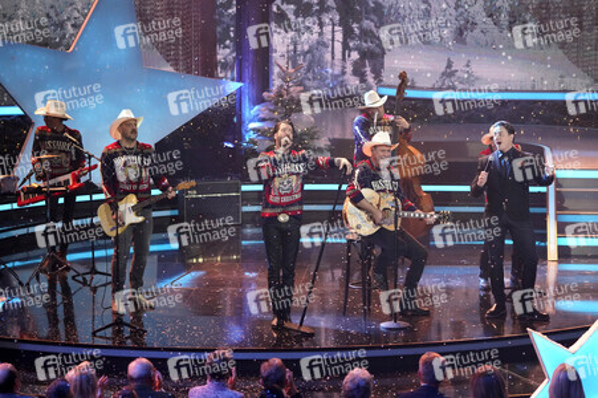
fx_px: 2008
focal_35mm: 121
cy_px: 199
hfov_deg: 16.9
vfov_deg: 11.3
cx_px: 299
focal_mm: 121
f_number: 4
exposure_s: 1/320
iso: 5000
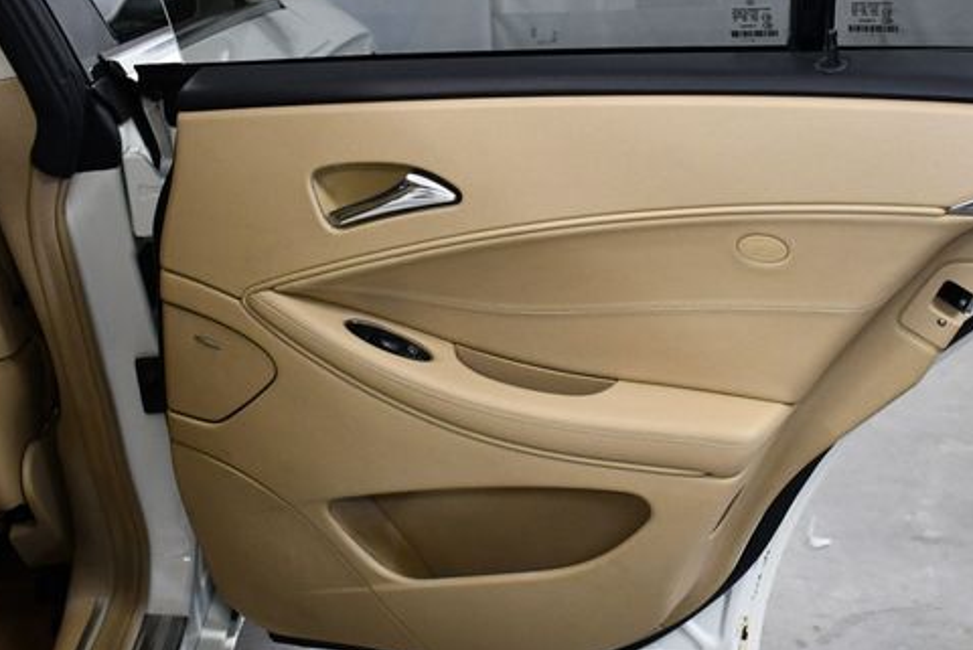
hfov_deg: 40.8
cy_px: 314
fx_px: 1298
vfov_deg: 28.1
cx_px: 602
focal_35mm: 48
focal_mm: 18
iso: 1400
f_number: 3.5
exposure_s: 1/125
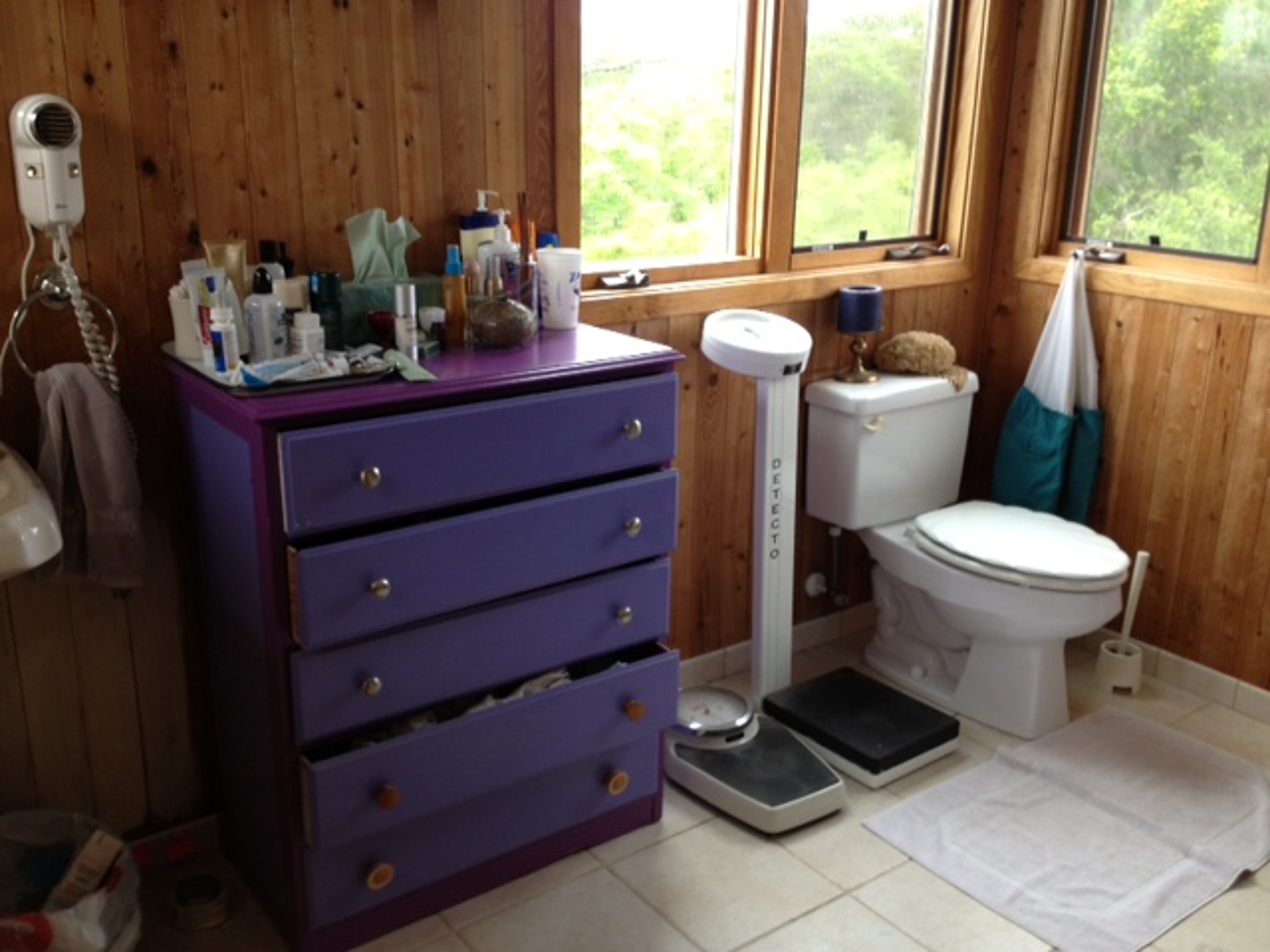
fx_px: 1284
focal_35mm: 35
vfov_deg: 40.7
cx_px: 635
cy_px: 476
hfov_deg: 52.6
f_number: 2.4
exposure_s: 1/20
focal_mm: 4.28
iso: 50
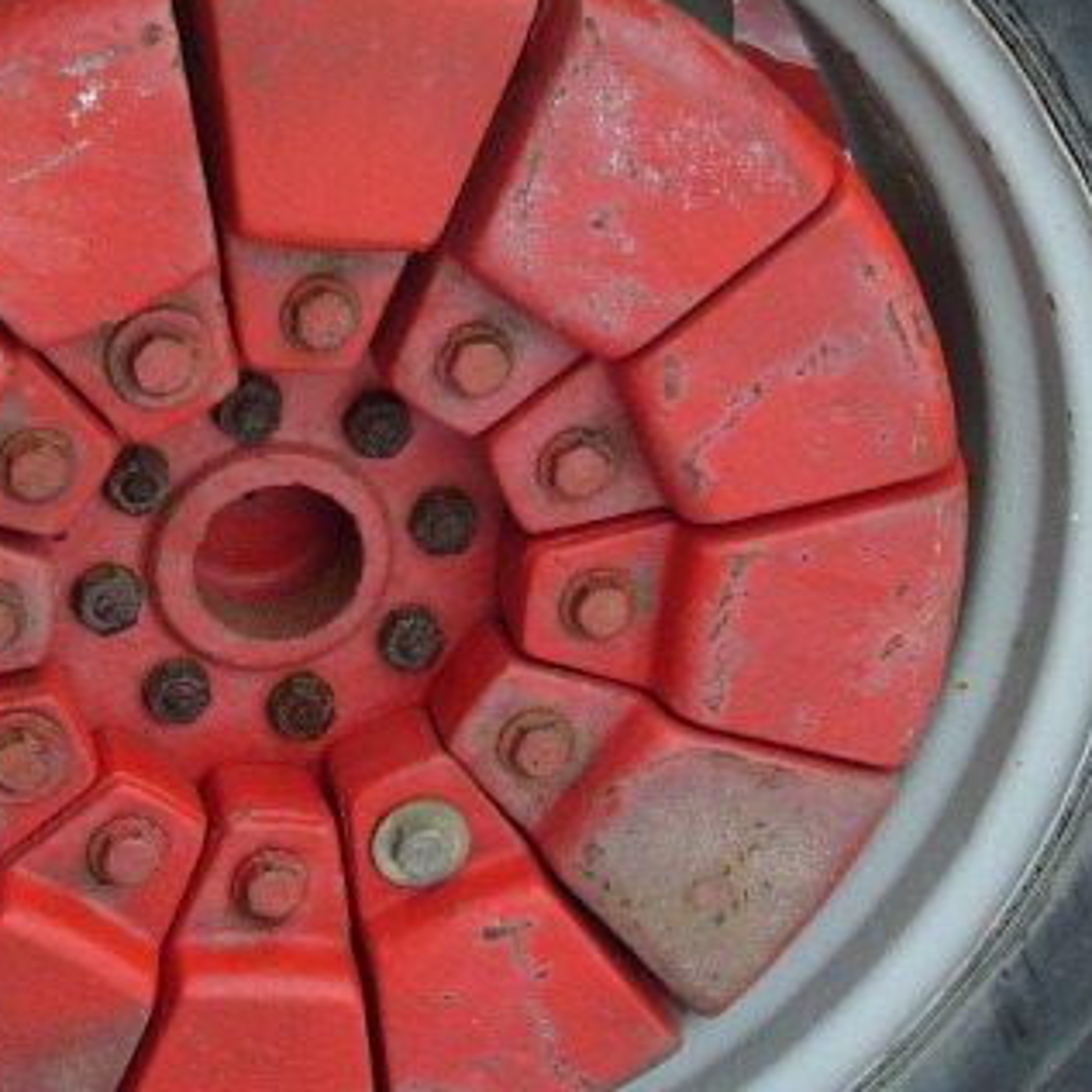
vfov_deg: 17.3
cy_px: 265
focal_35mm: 100
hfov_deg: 17.3
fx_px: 3569
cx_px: 279
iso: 80
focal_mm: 7.8
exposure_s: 1/350
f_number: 2.8
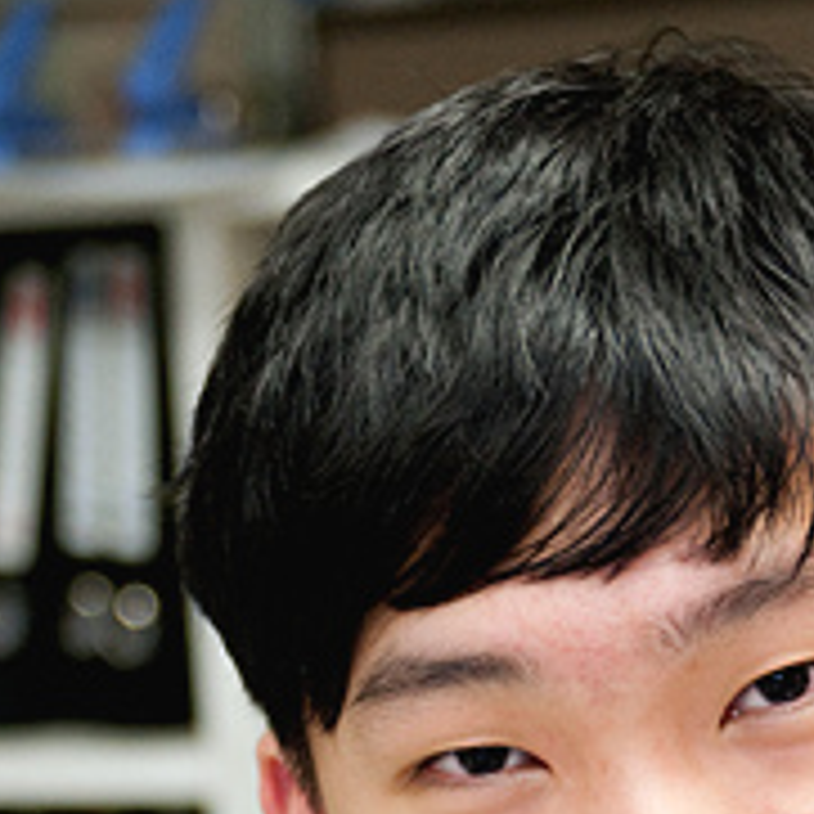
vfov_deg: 8.8
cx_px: 504
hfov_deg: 9.0
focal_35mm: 194
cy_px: 1205
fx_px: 5161
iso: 640
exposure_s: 1/60
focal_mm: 46
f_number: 3.2
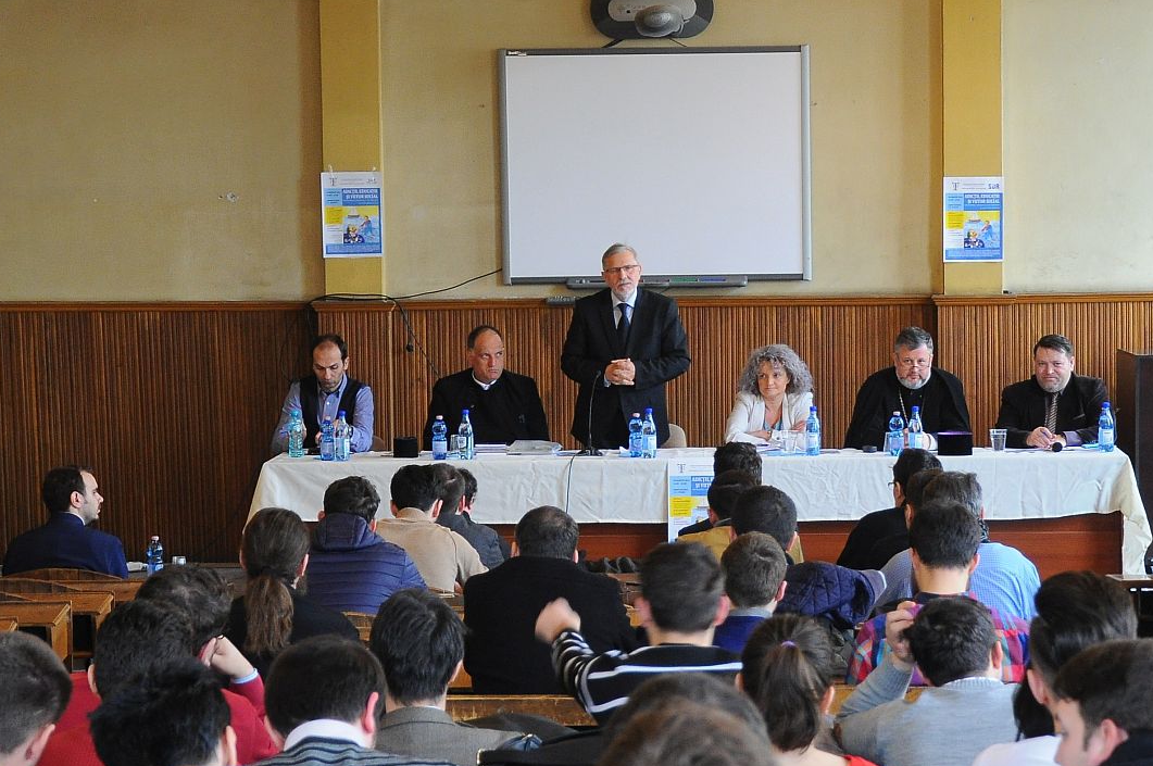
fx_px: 3647
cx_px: 730
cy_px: 429
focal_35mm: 114
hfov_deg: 17.9
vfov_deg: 12.0
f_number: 4.8
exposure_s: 1/50
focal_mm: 42
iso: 800
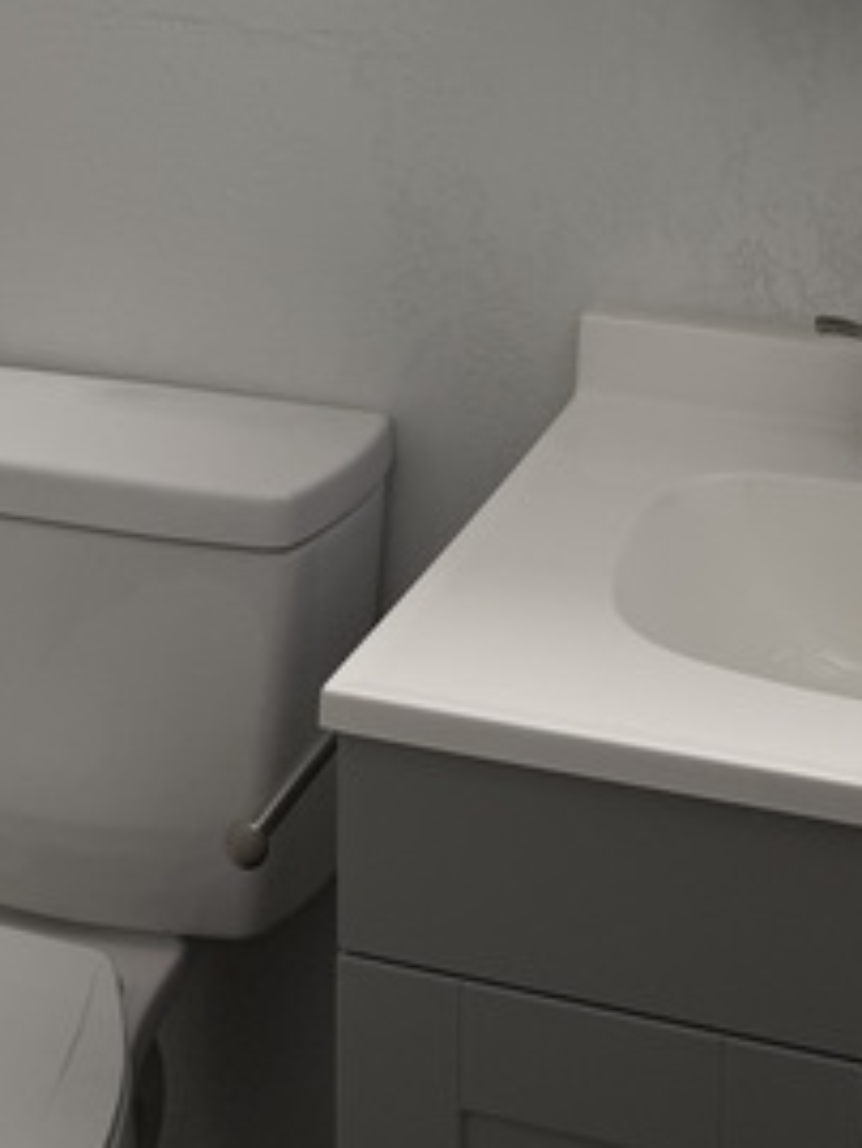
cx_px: 636
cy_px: -209
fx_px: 1891
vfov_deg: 29.4
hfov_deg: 25.4
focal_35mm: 57
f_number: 1.78
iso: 125
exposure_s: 1/203
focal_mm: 6.76
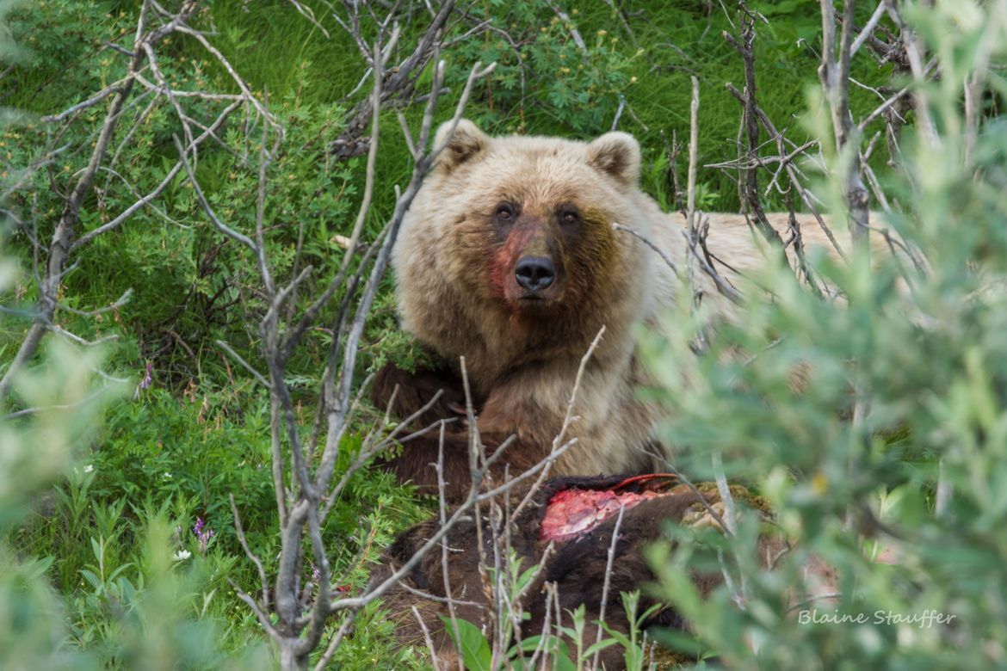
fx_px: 25173
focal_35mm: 900
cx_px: 504
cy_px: 336
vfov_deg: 1.5
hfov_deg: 2.3
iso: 200
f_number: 7.1
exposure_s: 1/80
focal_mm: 600
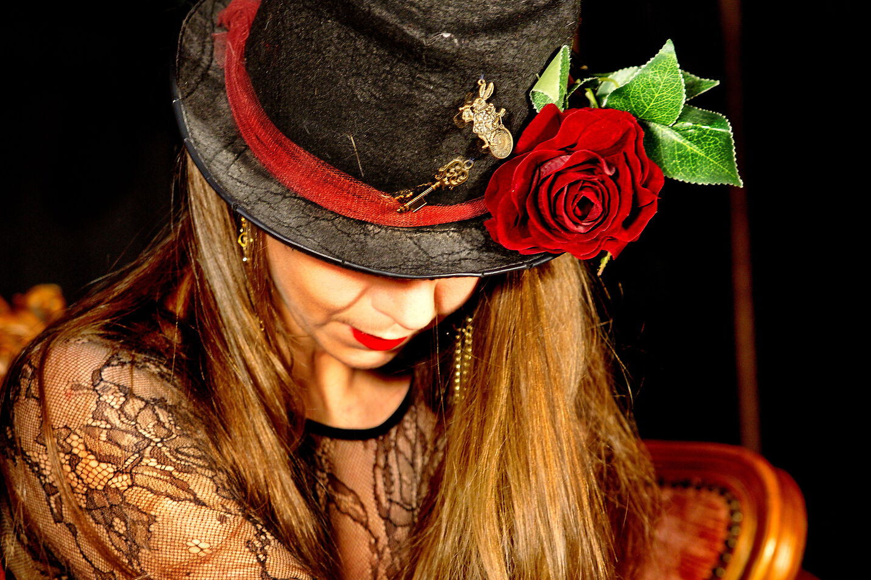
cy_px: 281
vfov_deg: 7.8
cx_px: 371
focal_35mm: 177
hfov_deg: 11.6
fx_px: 4282
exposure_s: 1/15
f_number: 4
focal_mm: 105
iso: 800
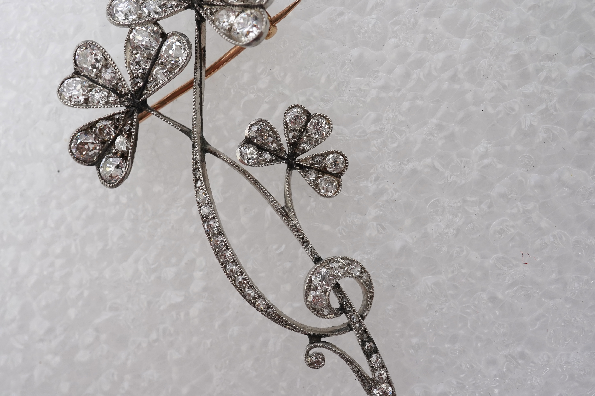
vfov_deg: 29.9
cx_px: 298
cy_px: 198
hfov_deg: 43.6
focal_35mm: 45
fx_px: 744
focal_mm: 30
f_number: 20
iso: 500
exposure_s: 1/125
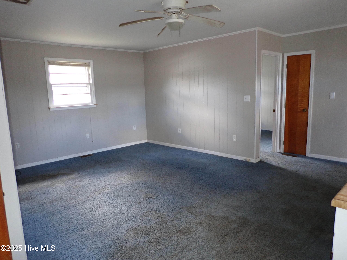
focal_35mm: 25
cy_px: 130
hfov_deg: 69.4
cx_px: 174
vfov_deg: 54.9
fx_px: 251
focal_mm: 4.5
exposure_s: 1/30
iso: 320
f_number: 2
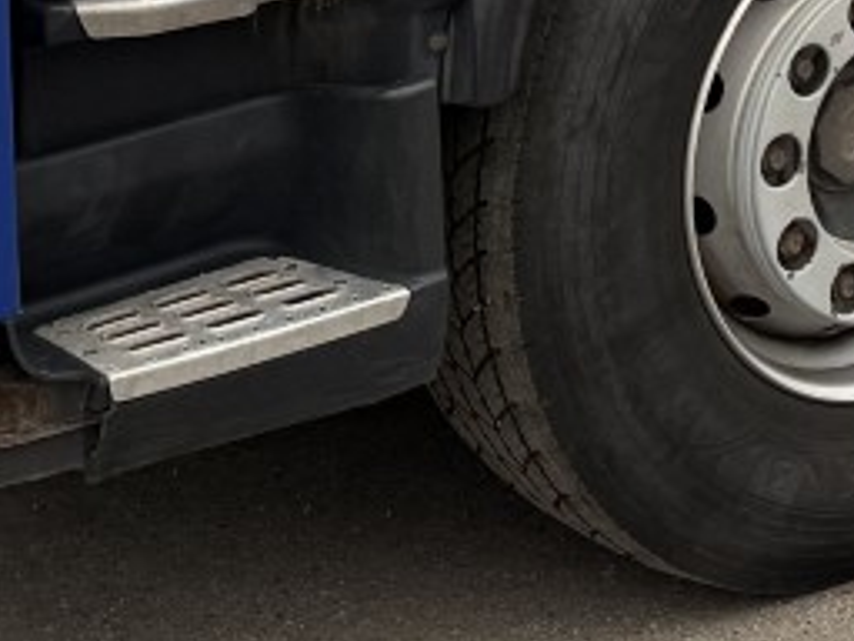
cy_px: -992
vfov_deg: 9.5
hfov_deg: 14.1
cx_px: 1064
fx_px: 3331
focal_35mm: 135
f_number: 1.78
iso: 64
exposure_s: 1/251
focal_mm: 6.76
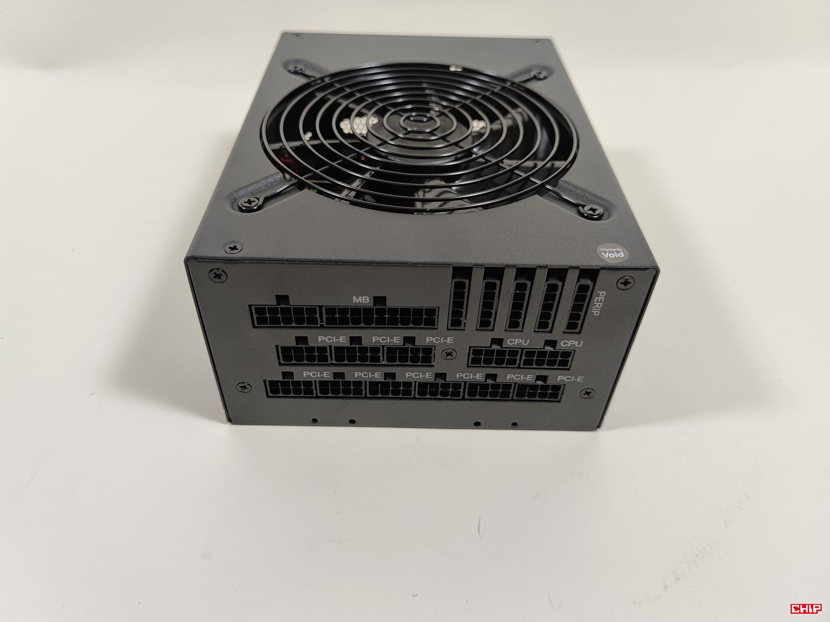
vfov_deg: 54.9
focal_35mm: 25
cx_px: 415
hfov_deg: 69.4
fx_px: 599
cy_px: 311
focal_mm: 6.78
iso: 72
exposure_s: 1/100
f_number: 1.85
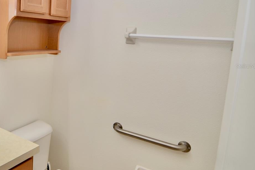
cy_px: 66
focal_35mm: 31
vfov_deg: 42.1
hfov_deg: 54.8
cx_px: 40
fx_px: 220
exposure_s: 1/80
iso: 200
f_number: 4
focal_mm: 12
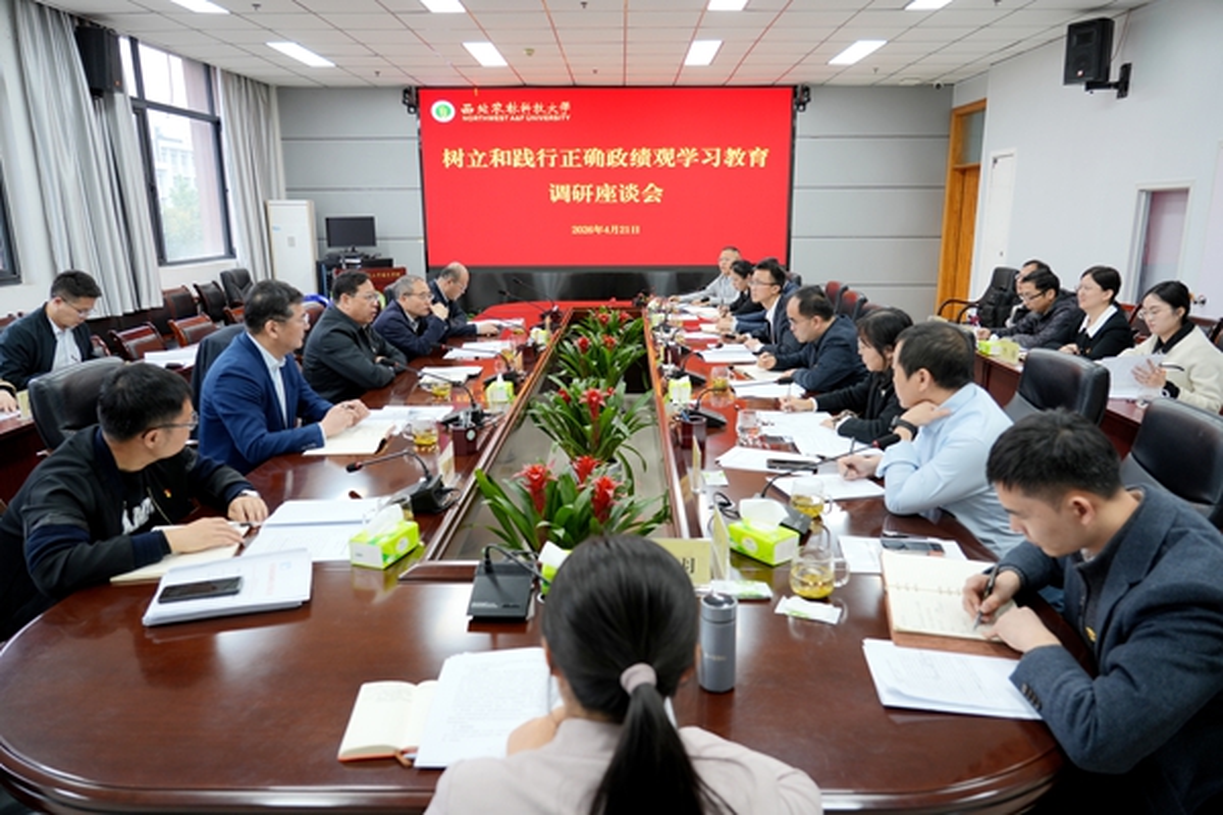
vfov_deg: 53.1
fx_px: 815
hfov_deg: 73.7
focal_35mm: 24
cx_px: 612
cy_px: 408
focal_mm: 24
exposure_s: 1/30
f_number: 4
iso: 400
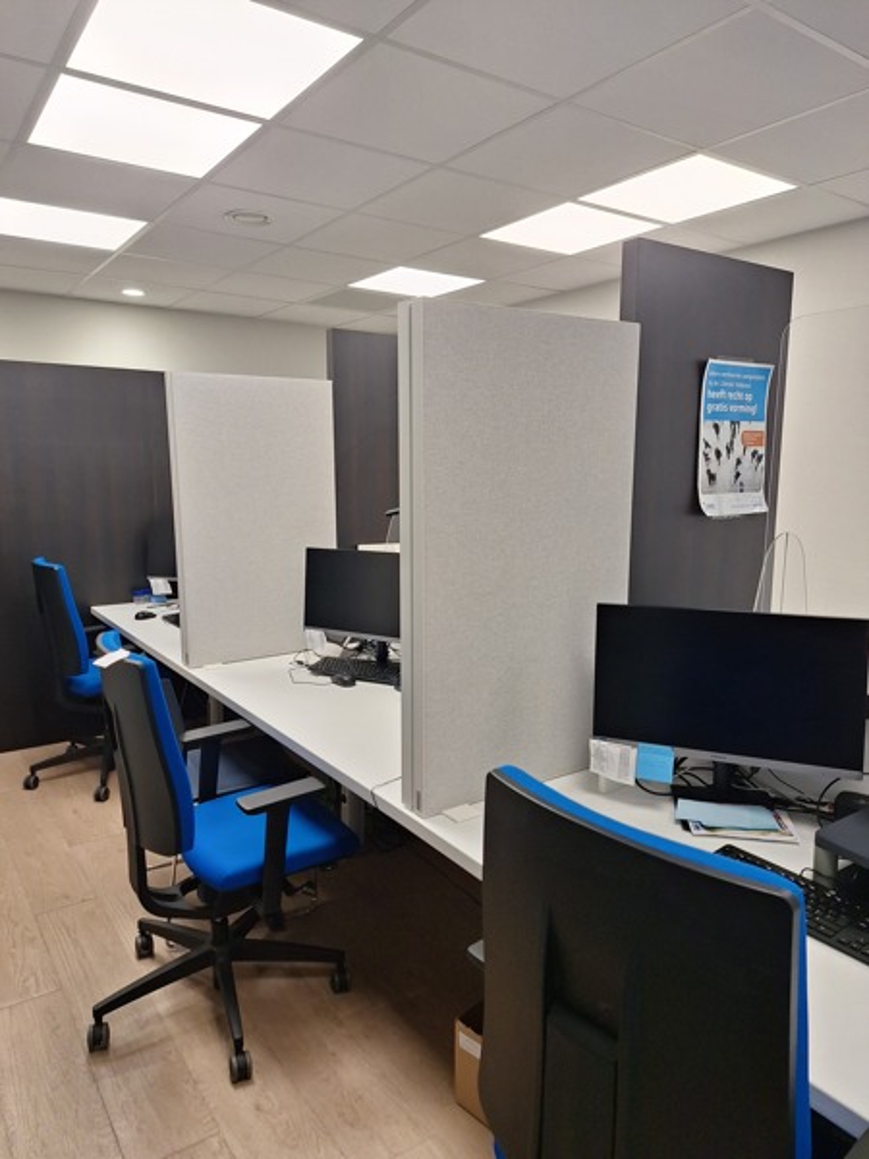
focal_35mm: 23
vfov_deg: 73.9
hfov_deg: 58.9
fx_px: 770
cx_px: 434
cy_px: 580
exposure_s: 1/128
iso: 40
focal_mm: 5.54
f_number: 1.8
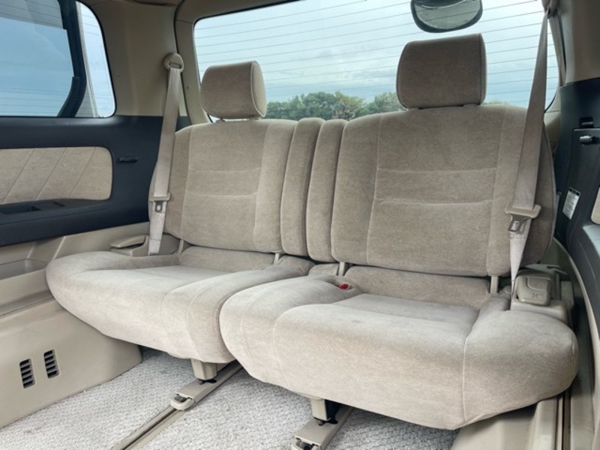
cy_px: 225
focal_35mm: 25
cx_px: 300
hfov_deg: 69.4
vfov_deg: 54.9
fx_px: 433
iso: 40
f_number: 1.6
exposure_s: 1/121
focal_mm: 5.1
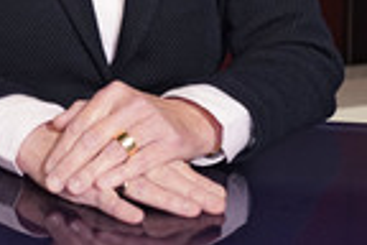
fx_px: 1019
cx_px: 85
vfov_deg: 12.9
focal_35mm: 100
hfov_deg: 20.2
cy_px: -135
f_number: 5
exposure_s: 1/125
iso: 1600
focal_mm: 32
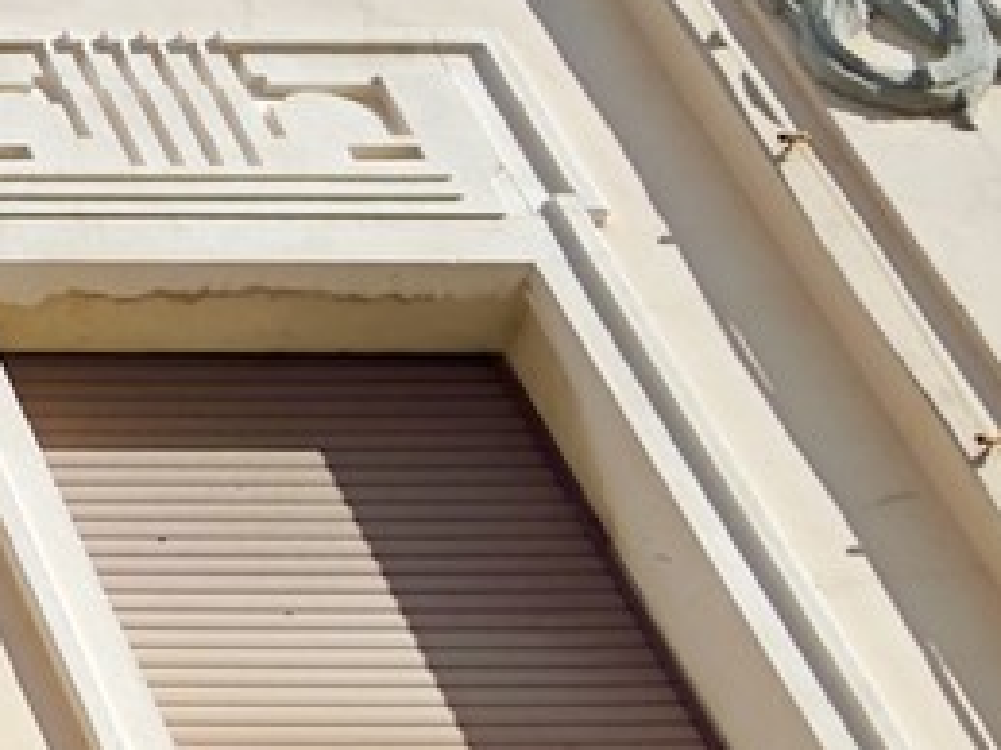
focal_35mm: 202
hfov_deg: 8.2
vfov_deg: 7.3
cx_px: -2079
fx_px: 5839
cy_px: 416
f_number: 9
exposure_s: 1/640
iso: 200
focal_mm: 34
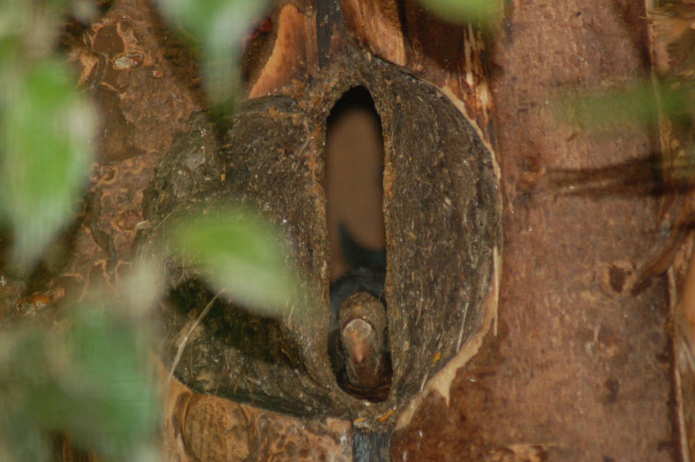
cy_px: 231
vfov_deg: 3.0
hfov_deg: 4.6
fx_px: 8680
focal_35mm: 450
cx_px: 348
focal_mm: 300
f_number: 5.6
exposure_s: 1/60
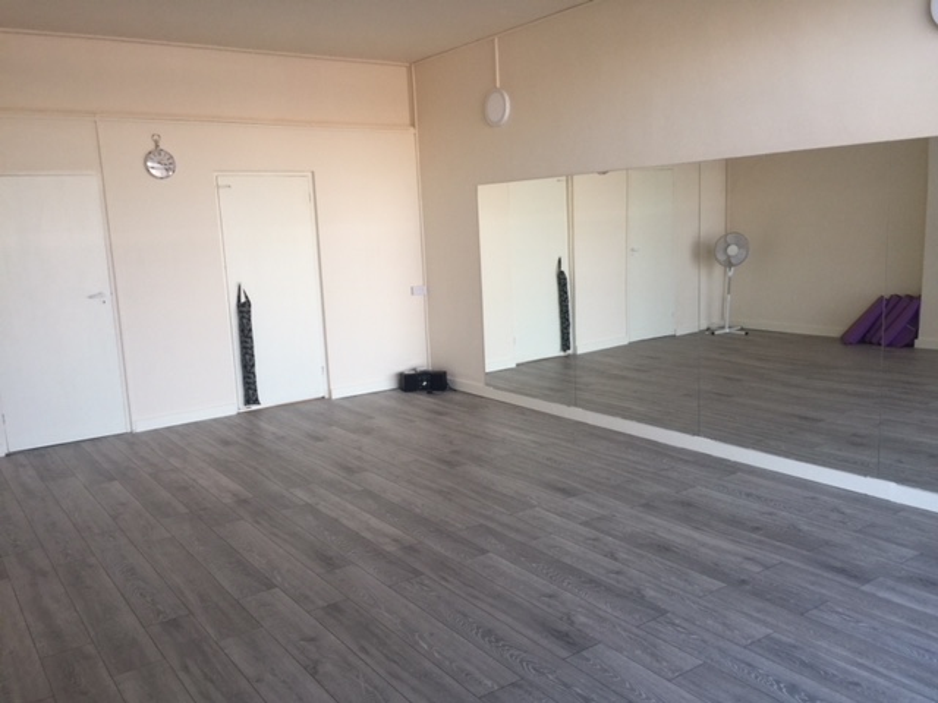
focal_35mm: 29
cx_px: 469
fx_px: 786
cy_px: 352
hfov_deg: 61.7
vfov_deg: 48.2
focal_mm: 4.15
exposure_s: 1/33
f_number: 2.2
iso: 32
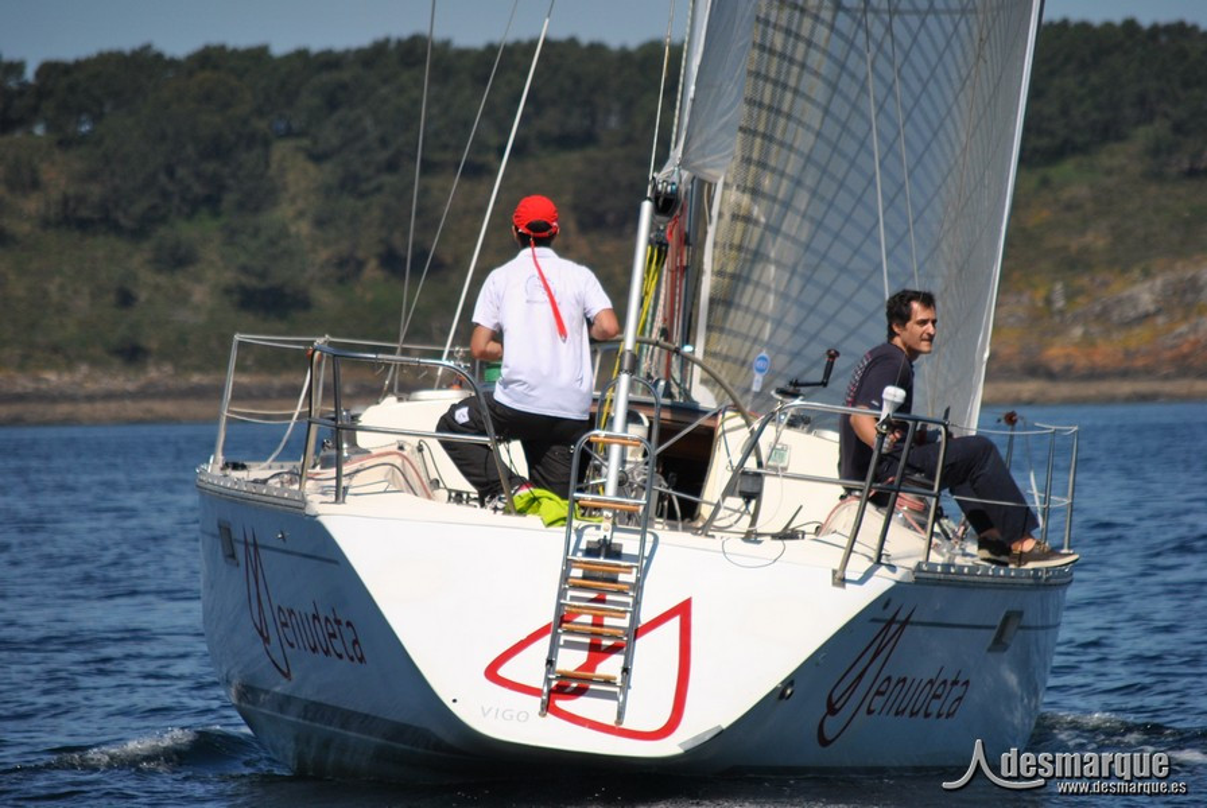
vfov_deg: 4.6
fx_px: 10071
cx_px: 604
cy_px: 404
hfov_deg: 6.9
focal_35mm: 300
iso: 200
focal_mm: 200
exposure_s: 1/1600
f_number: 5.6
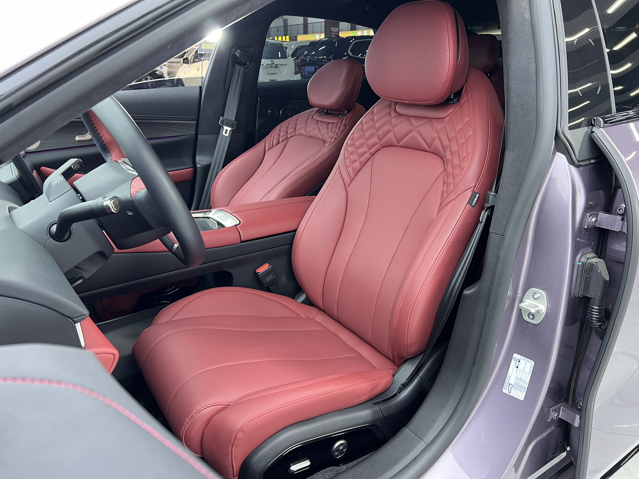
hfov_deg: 67.3
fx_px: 480
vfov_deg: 53.1
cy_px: 240
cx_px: 320
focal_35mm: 26
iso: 160
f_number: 1.5
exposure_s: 1/60
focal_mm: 5.7
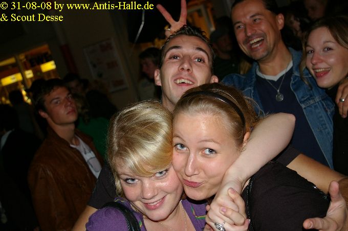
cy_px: 116
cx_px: 174
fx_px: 478
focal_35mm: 50
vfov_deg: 27.2
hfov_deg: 40.0
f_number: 4
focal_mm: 33
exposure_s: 1/45
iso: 200
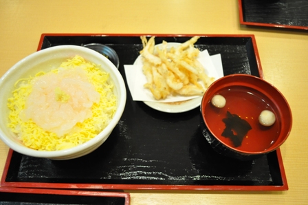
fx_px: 282
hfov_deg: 57.3
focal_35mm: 33
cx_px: 154
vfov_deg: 39.9
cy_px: 102
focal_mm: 22
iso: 1600
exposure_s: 1/40
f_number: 4
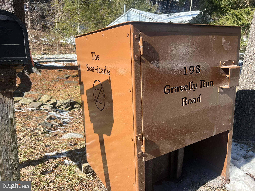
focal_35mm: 26
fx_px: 192
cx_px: 128
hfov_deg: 67.3
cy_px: 96
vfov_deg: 53.1
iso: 50
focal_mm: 5.7
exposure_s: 1/1344
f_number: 1.5
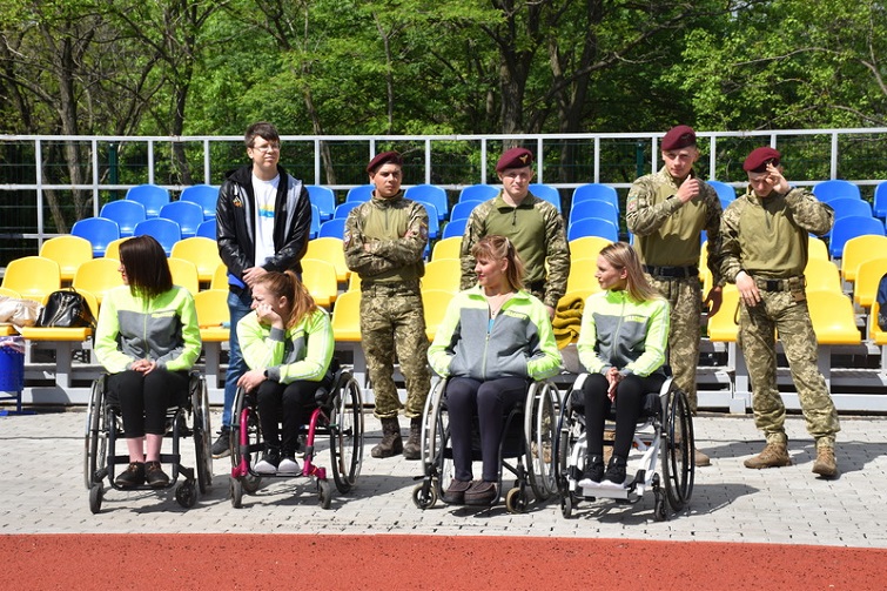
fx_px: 1847
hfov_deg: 27.0
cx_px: 444
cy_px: 296
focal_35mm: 75
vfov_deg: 18.2
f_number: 11
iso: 200
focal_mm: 50
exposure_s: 1/500
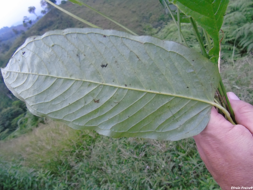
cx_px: 126
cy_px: 95
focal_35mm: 25
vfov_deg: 54.9
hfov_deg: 69.4
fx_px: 183
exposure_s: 1/40
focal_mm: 4.4
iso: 800
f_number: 3.4
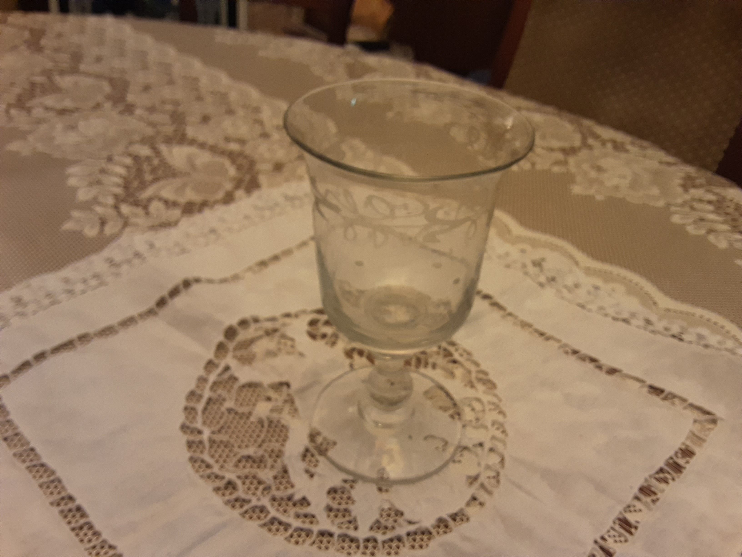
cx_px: 371
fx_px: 600
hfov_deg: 63.4
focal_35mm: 28
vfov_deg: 49.7
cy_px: 278
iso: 250
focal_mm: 2.9
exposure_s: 1/25
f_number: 1.9
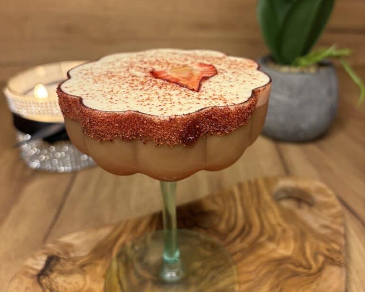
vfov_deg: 42.7
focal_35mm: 34
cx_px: 182
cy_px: 97
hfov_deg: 52.8
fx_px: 367
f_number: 1.6
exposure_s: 1/60
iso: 160
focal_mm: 5.96
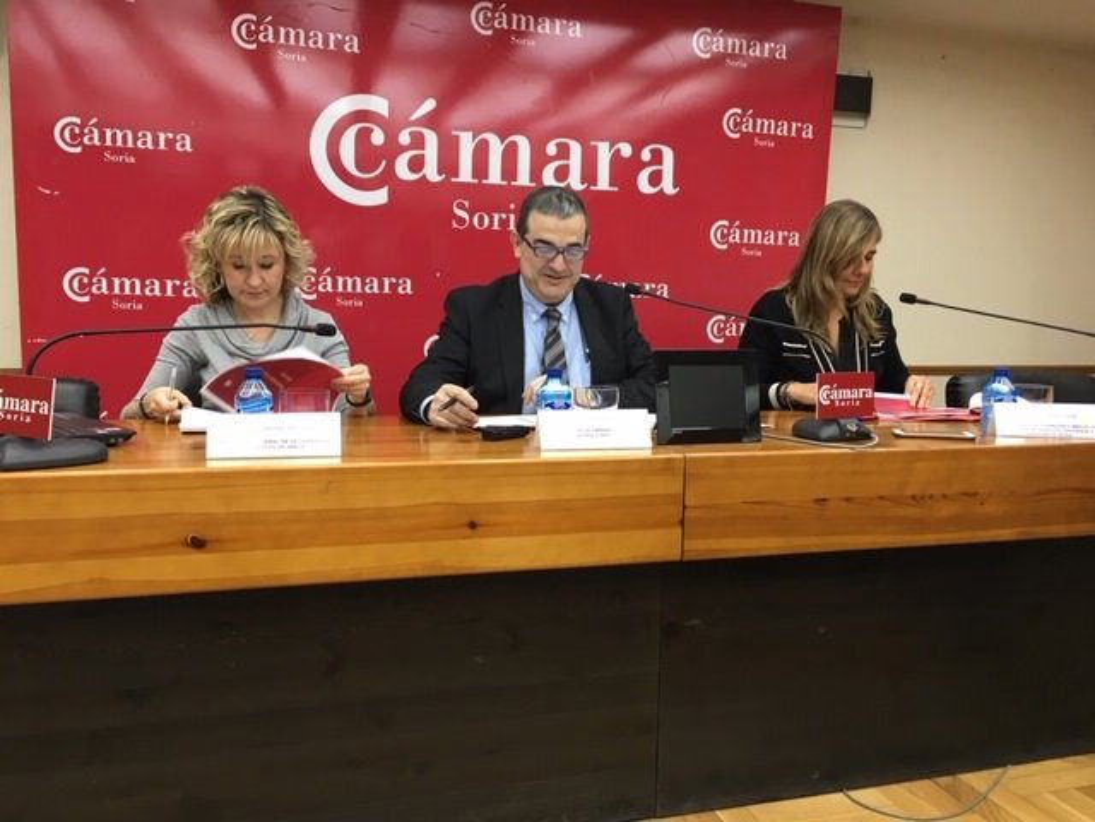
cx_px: 548
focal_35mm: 29
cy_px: 411
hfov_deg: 61.7
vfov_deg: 48.2
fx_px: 917
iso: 80
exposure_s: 1/33
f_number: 2.2
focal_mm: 4.15
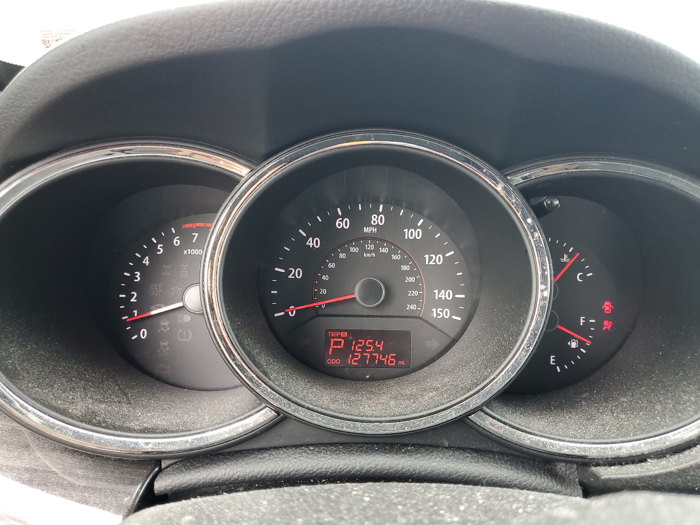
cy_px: 262
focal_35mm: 26
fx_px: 526
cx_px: 350
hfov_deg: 67.3
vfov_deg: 53.1
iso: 81
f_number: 1.5
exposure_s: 1/120
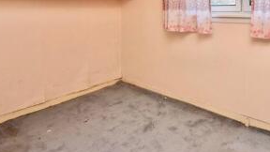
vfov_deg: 40.7
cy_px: 13
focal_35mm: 26
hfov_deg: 68.3
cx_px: 195
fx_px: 186
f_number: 8
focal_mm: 10
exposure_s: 1/80
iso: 800
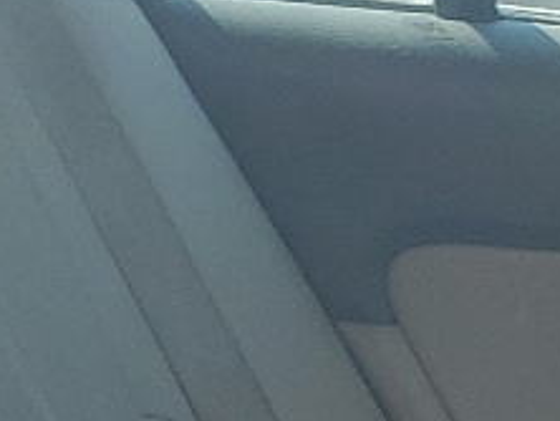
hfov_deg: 9.8
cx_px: 1140
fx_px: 3028
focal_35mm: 187
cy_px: 1457
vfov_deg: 6.8
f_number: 1.5
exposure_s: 1/476
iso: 50
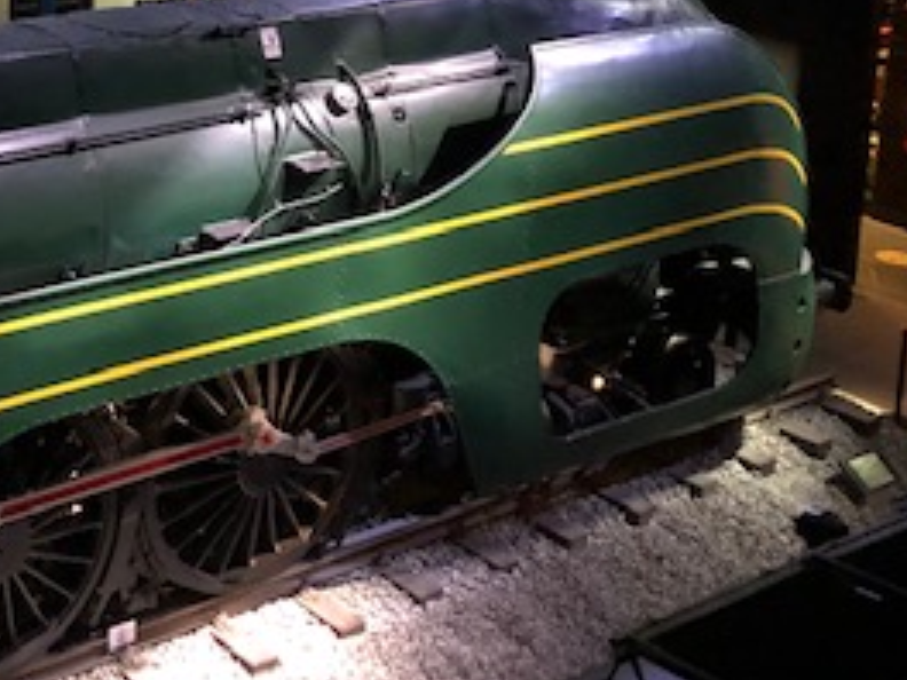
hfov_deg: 27.3
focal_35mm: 68
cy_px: -48
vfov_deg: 20.7
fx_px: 1782
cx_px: 45
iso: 125
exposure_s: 1/4
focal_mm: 3.99
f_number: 1.8
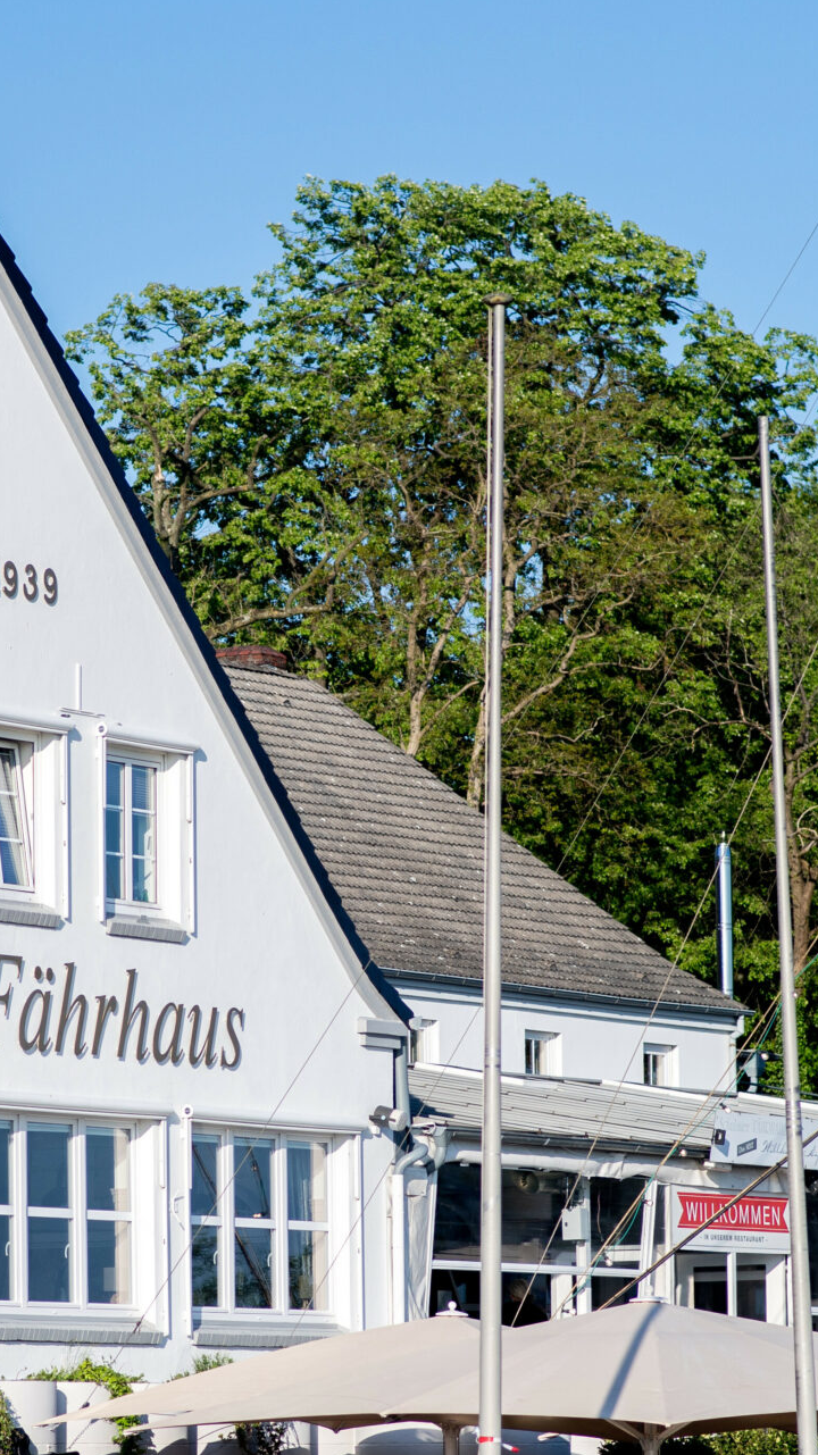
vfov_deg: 12.1
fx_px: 6868
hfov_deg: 6.8
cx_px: 241
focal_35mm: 178
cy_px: 965
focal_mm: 85
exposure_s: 1/5000
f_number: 3.2
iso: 200
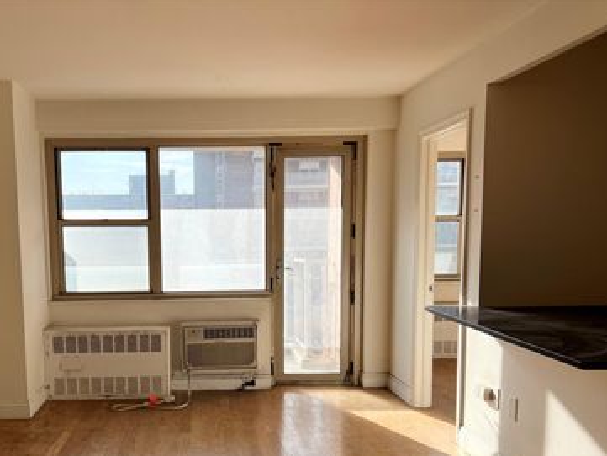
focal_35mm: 36
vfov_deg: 39.1
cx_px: 205
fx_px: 631
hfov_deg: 50.5
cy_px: 312
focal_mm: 5.7
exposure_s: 1/1124
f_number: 1.5
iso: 50
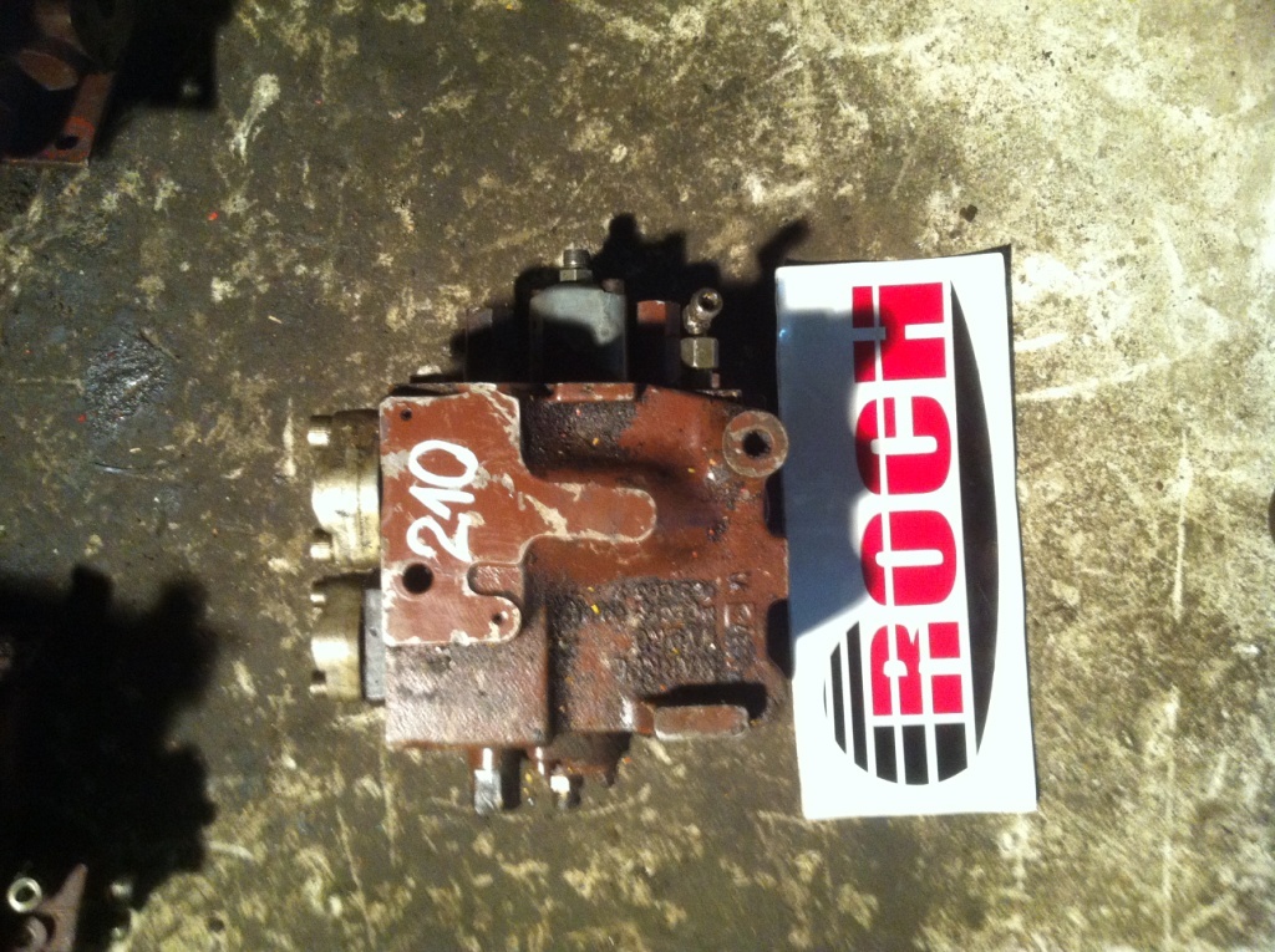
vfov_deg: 40.6
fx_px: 1287
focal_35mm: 35
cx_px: 638
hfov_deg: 52.7
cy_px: 476
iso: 400
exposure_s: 1/15
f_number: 2.8
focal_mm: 3.85
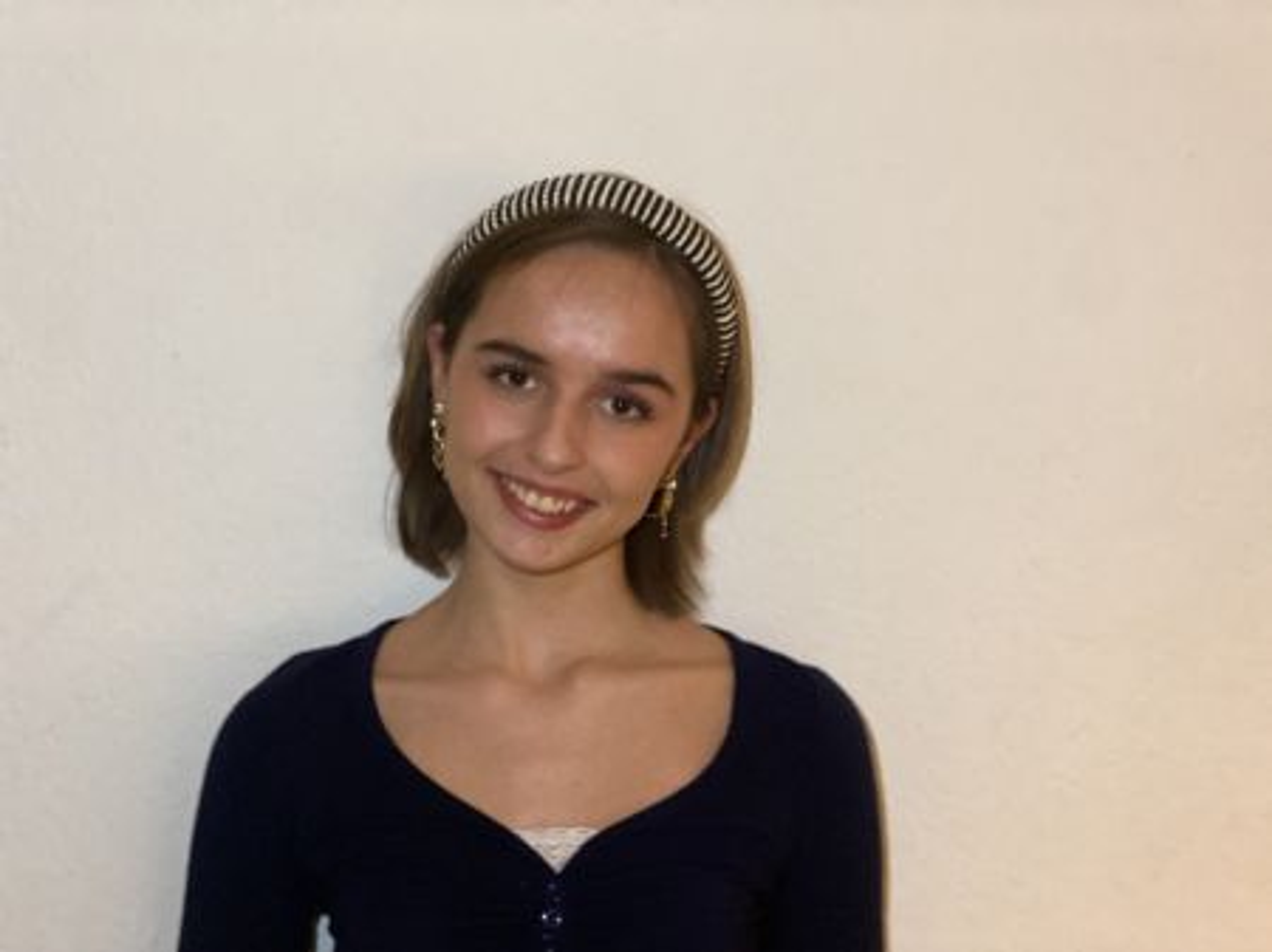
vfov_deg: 28.0
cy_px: 476
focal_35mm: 52
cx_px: 636
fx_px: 1910
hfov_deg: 36.8
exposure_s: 1/14
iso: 500
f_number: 2
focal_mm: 6
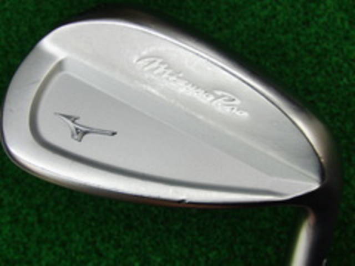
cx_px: 178
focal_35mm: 37
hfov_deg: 50.1
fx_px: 379
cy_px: 133
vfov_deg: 38.7
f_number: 3.6
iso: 250
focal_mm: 6.42
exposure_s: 1/80
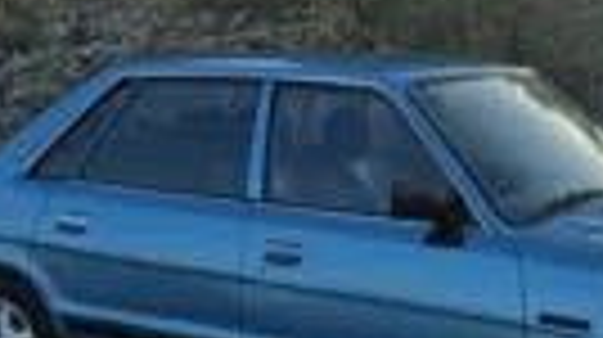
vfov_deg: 15.6
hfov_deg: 27.9
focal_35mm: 75
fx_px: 1198
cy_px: -36
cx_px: 436
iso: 80
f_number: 1.7
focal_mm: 6.3
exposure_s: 1/7944
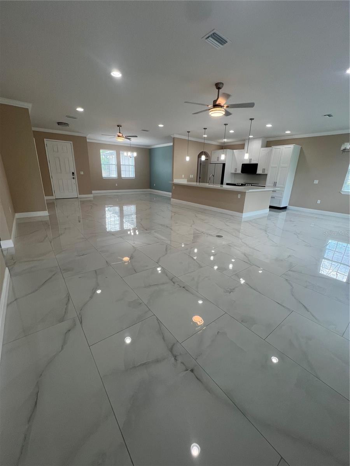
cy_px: 233
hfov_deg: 89.9
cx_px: 175
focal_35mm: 13
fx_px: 175
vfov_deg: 106.2
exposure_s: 1/120
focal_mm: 1.57
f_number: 1.8
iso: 80
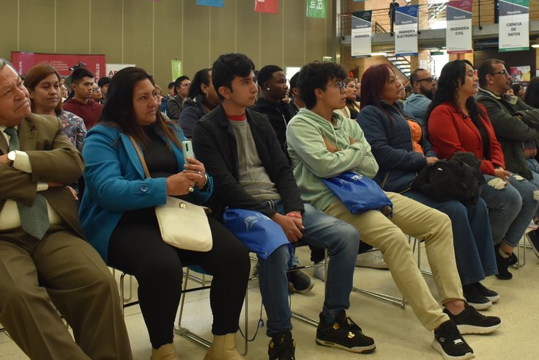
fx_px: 659
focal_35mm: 44
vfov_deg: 30.2
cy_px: 108
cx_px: 311
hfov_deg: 44.4
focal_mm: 18
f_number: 4.5
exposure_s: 1/80
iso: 800
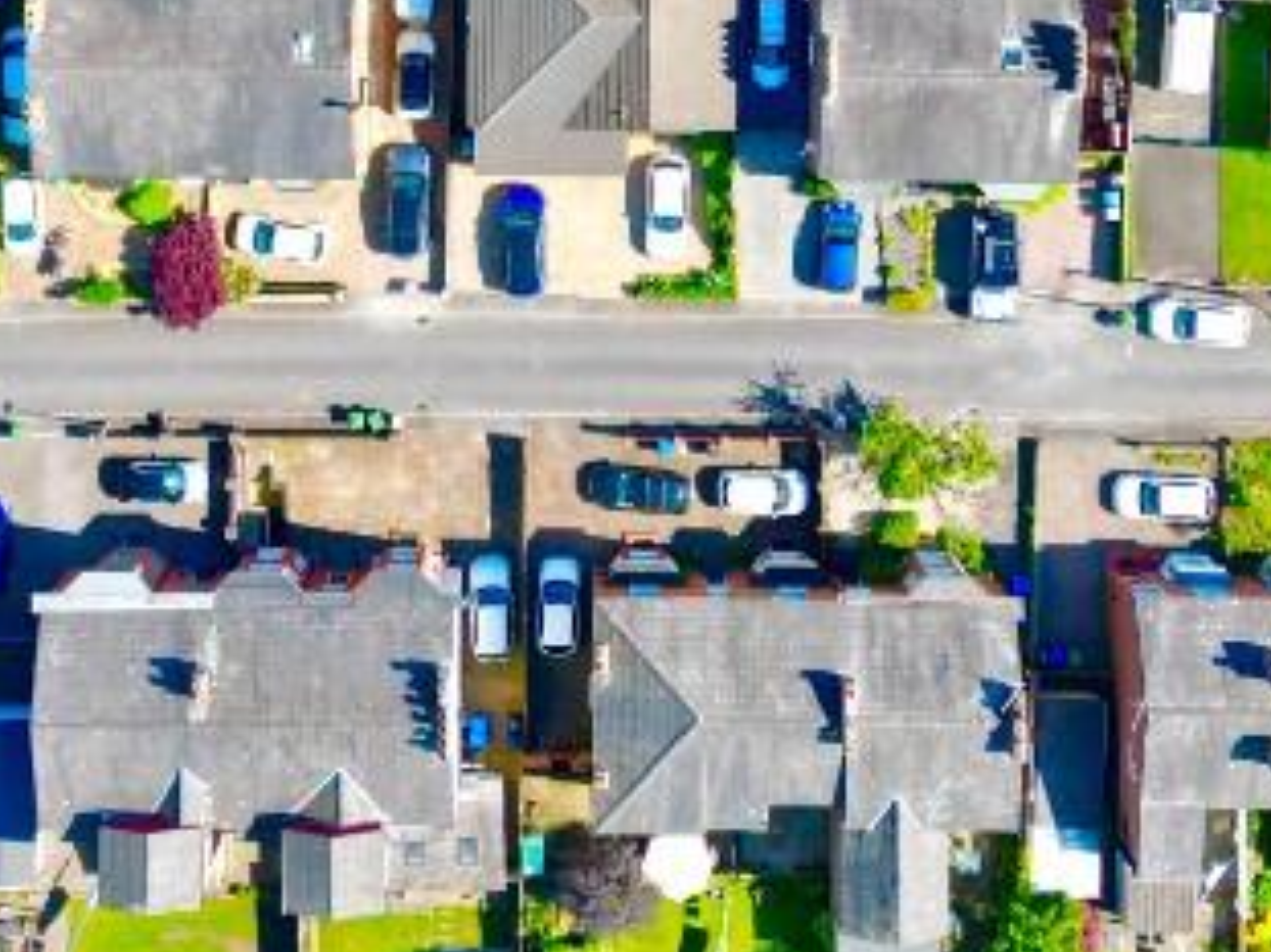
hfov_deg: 24.7
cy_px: -82
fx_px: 2900
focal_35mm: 79
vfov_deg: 18.0
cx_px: 544
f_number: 1.7
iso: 130
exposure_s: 1/1600
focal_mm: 6.72
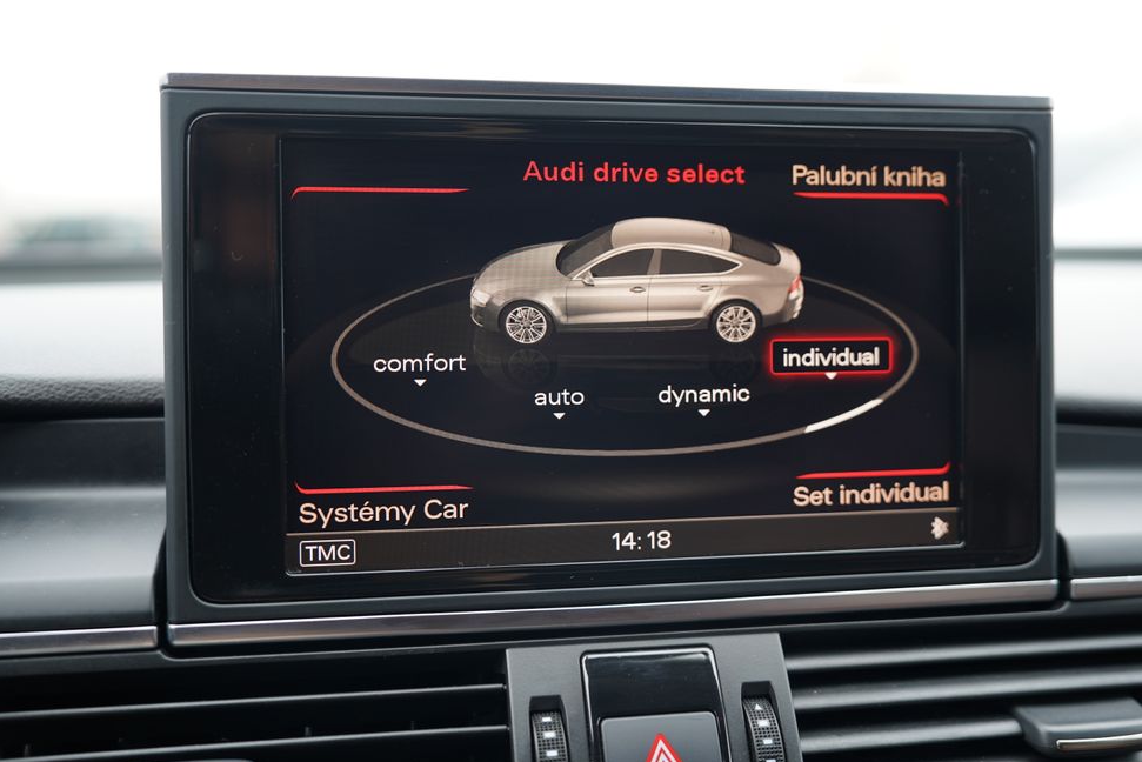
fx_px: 1237
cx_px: 599
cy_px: 370
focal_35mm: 39
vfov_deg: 34.2
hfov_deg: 49.5
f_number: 3.2
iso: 100
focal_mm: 37
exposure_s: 1/50
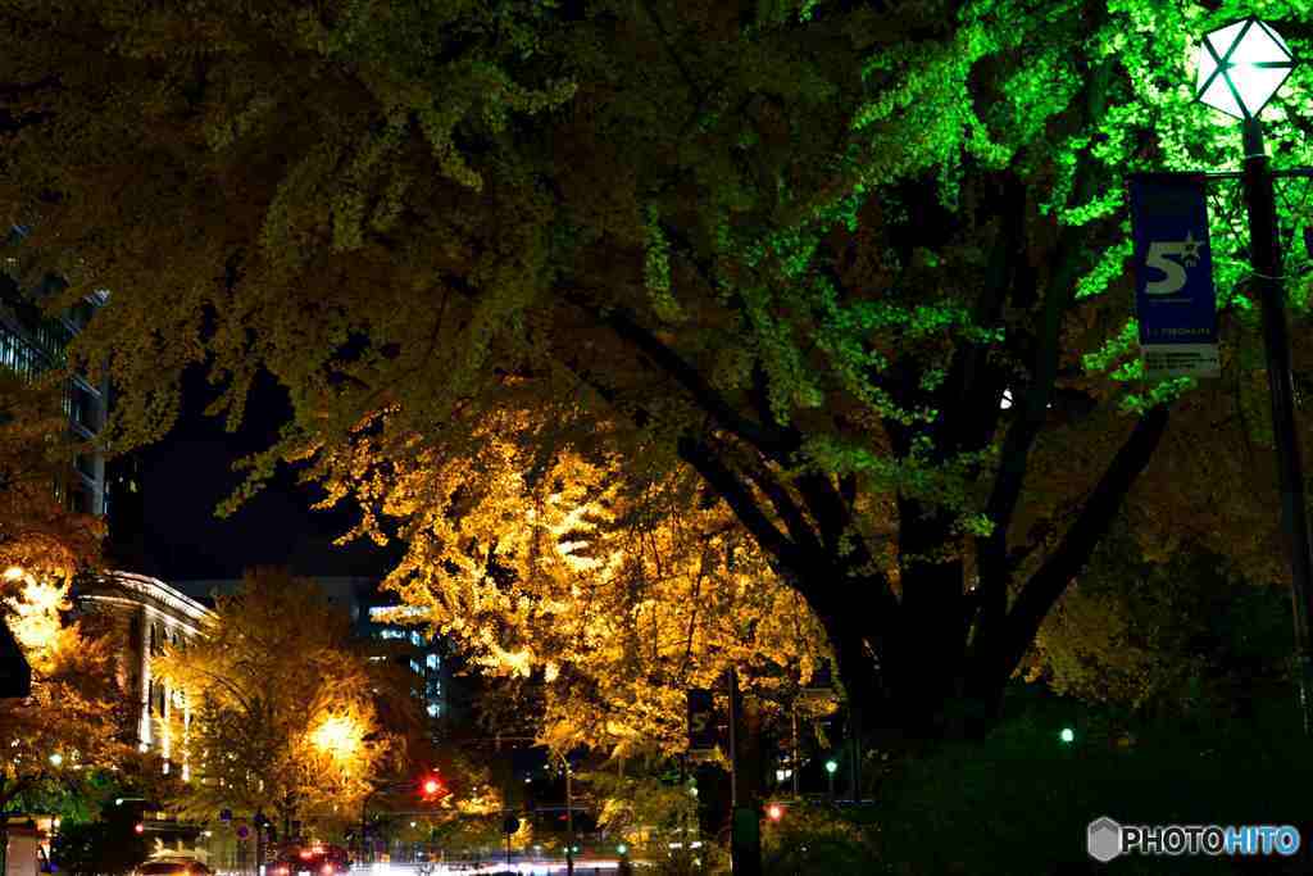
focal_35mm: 46
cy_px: 438
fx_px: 1678
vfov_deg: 29.3
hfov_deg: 42.7
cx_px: 656
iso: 100
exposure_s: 15
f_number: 11
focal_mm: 46
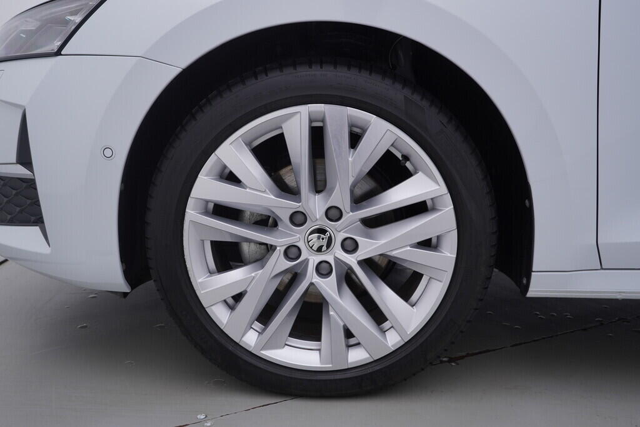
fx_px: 640
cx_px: 320
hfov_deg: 53.1
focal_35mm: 36
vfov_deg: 36.9
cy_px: 214
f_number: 4.5
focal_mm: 24
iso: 125
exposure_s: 1/80
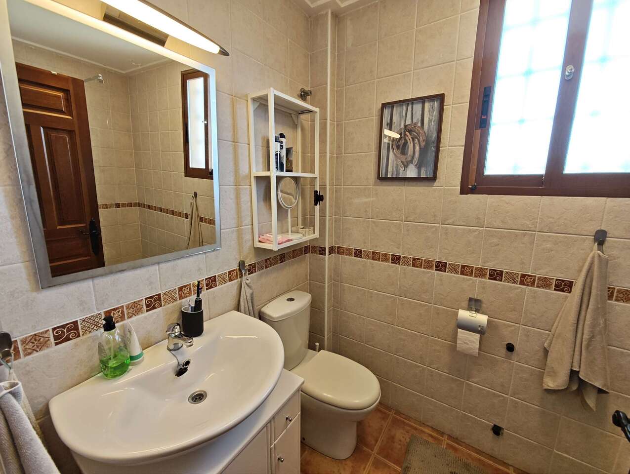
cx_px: 315
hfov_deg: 102.0
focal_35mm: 14
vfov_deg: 85.8
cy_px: 237
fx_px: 255
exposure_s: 1/50
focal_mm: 2.16
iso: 100
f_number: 2.2
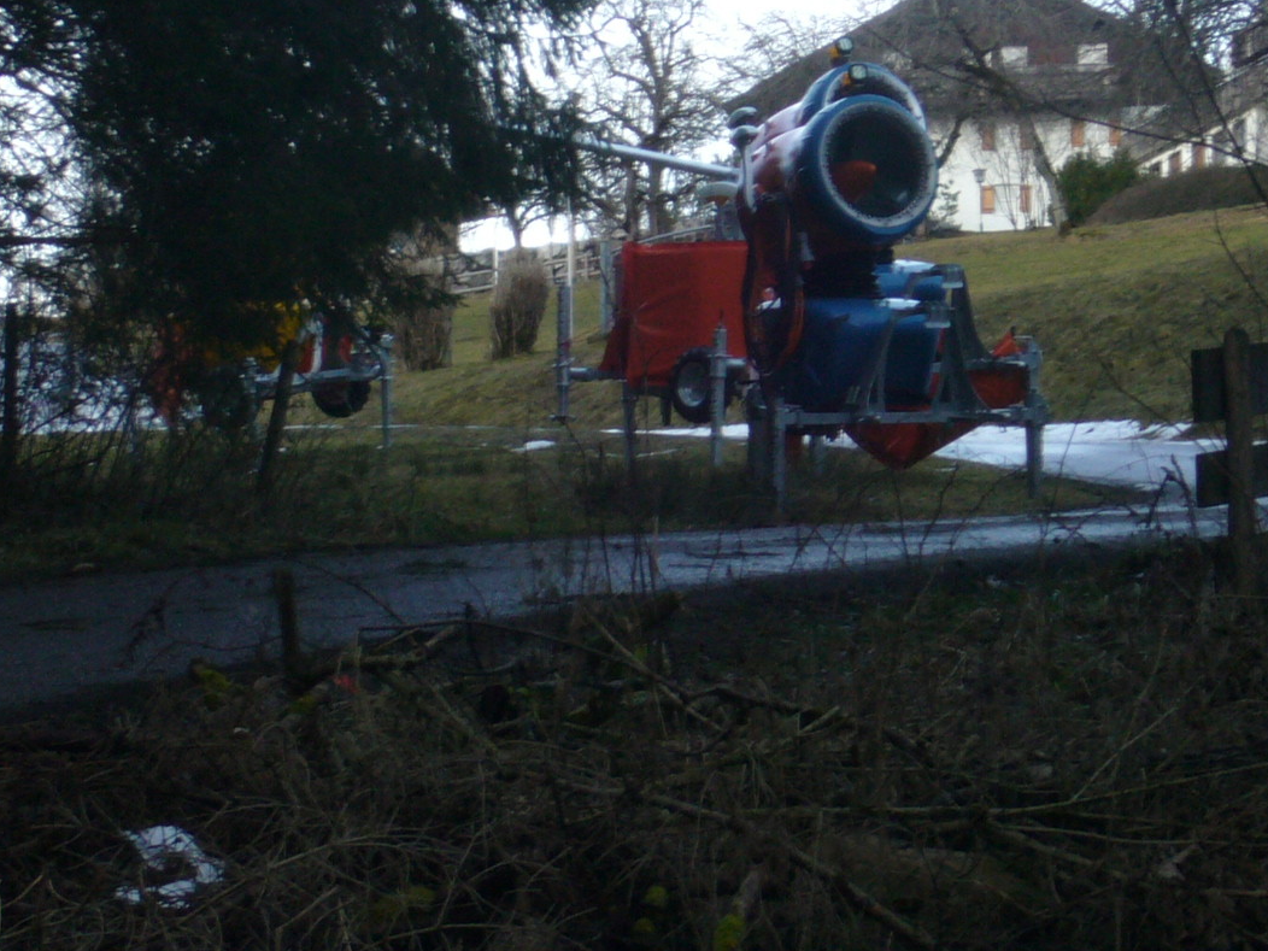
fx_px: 8022
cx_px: 669
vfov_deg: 6.8
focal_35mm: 219
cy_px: 306
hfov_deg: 9.0
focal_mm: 17.4
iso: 100
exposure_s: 1/60
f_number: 5
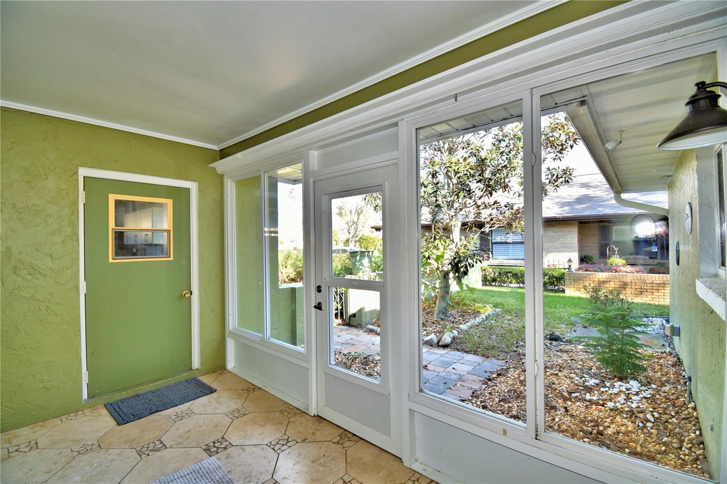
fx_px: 303
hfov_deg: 100.4
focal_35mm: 15
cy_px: 242
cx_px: 364
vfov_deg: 77.3
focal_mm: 10
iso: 100
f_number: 4.5
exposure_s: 1/60
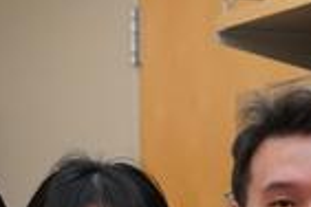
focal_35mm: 273
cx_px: 128
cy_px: 424
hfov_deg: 7.5
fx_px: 2358
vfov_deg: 4.9
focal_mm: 55
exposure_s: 1/160
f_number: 4
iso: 1000
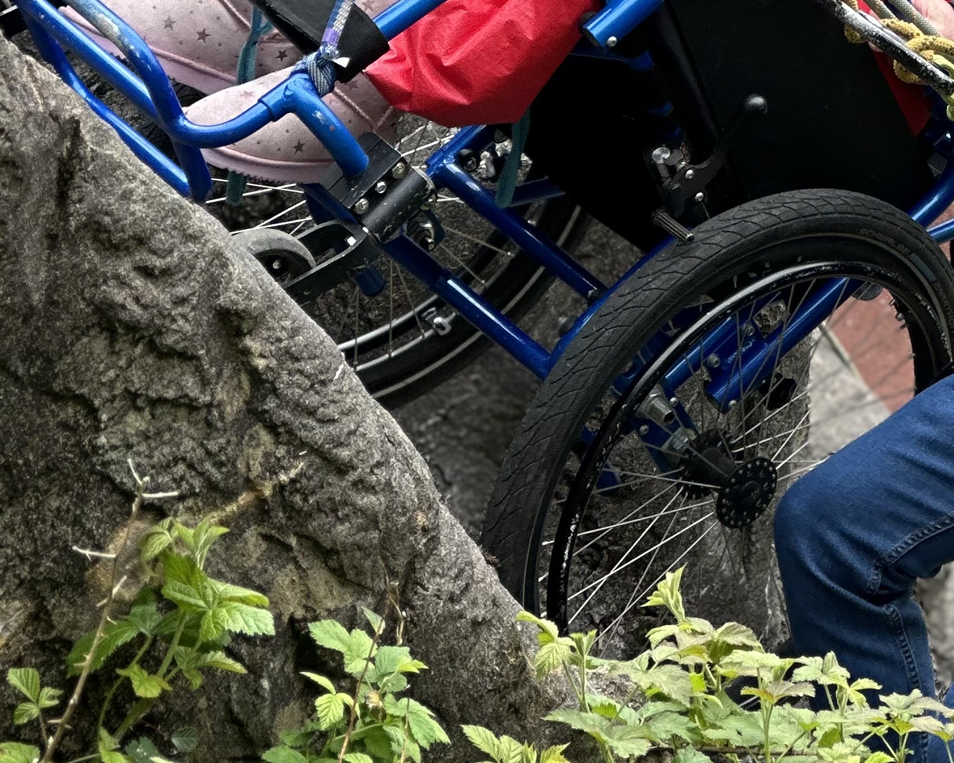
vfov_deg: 7.3
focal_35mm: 208
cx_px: 953
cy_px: -268
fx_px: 5874
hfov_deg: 9.2
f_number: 2.8
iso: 20
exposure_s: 1/129
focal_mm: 9
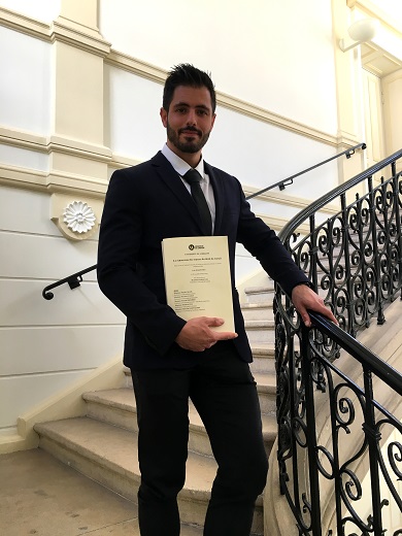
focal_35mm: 29
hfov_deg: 48.2
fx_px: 449
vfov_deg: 61.7
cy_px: 268
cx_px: 201
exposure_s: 1/33
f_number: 2.2
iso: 32
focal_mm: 4.15
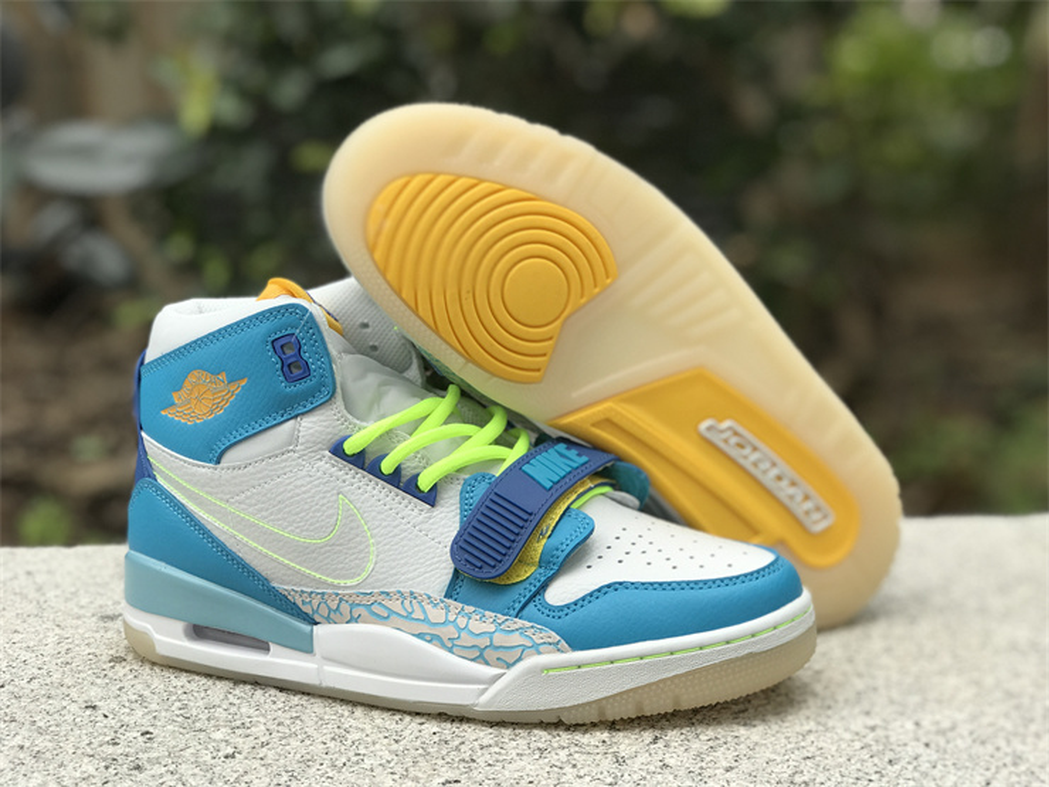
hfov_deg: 33.8
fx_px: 1727
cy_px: 394
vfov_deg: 25.7
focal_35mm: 57
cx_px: 524
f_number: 2.8
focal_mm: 6.6
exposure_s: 1/100
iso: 32
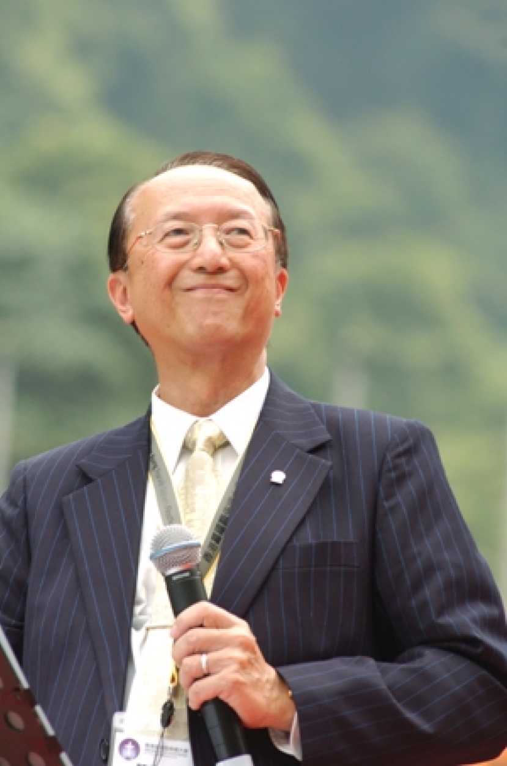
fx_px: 6367
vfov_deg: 6.9
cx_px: 254
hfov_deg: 4.6
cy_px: 383
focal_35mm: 300
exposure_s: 1/125
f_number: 5.3
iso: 200
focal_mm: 200
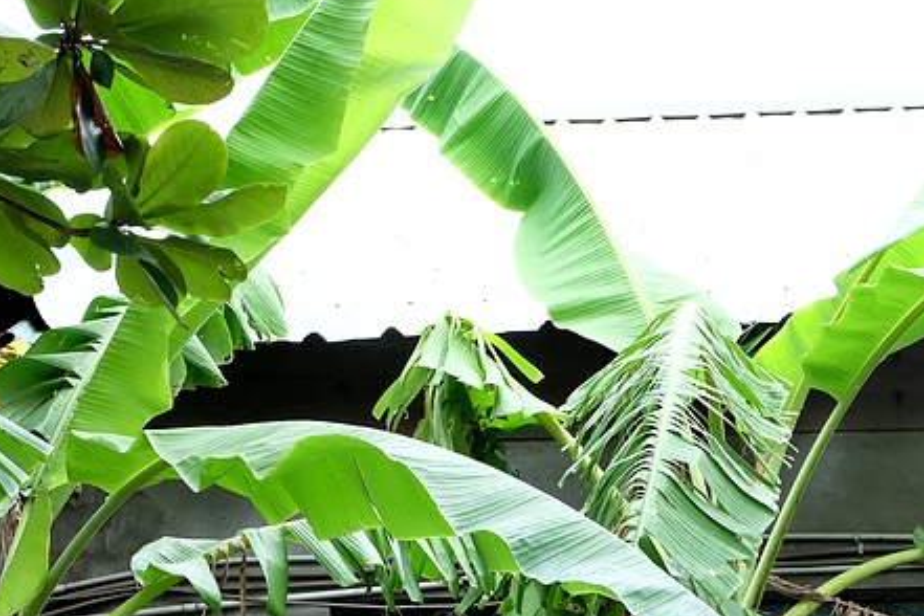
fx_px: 3157
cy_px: 615
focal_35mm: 123
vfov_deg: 11.0
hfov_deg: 16.5
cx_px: 193
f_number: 5.6
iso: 800
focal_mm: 35.5
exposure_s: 1/300
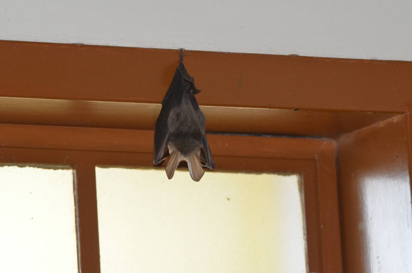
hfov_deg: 9.2
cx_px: 206
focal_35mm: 225
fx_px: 2570
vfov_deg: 6.1
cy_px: 136
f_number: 7.1
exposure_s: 1/250
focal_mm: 150
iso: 2500
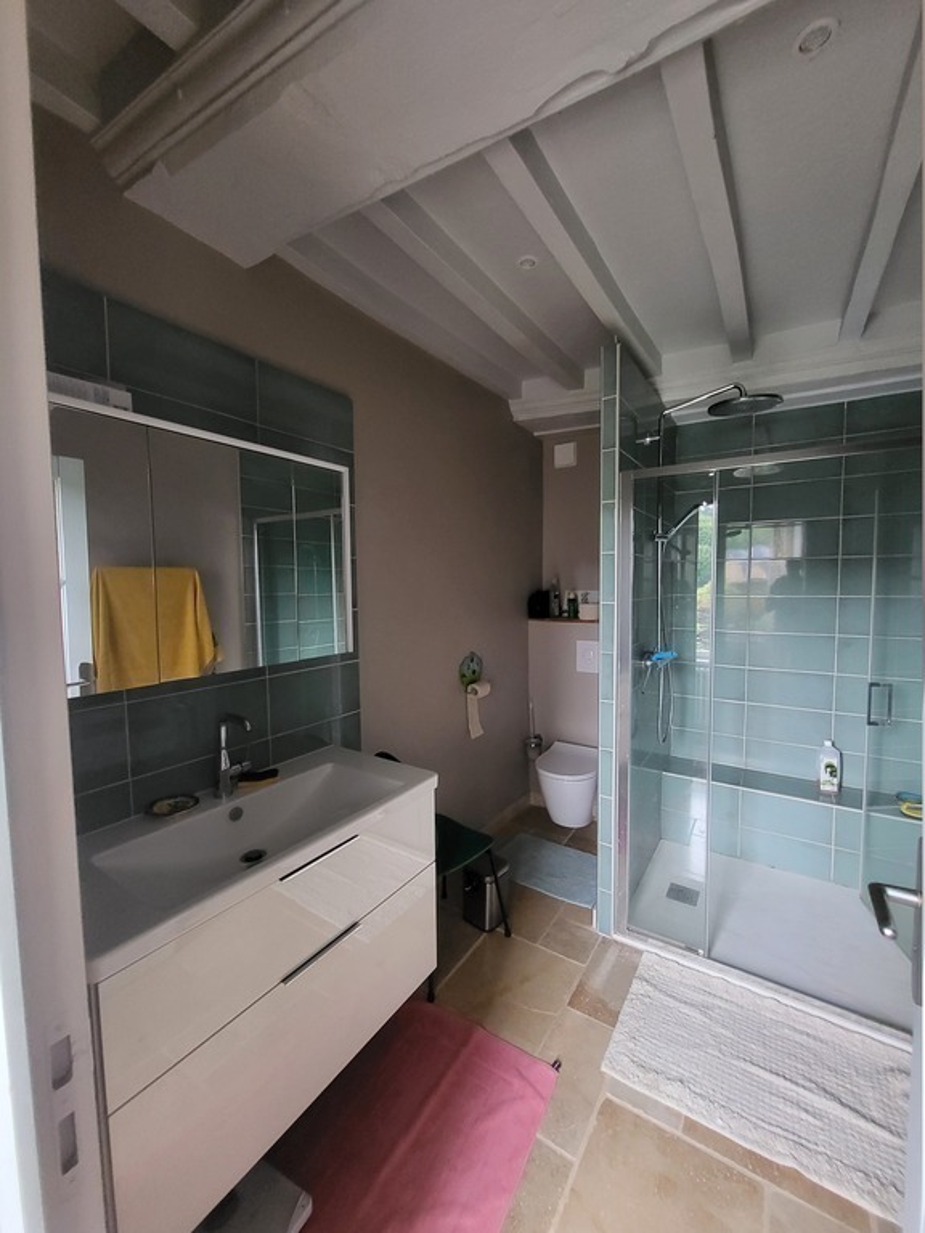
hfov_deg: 89.9
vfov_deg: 106.2
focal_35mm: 13
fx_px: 463
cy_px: 616
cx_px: 462
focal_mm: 1.74
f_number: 2.2
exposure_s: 1/33.3
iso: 500
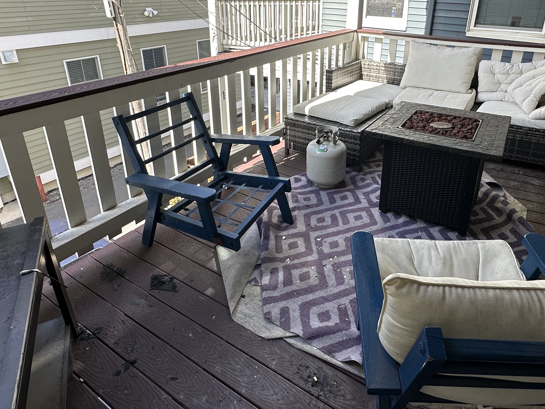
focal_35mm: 24
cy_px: 142
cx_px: 301
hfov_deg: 71.4
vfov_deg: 55.8
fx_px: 378
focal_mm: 2.22
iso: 40
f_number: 2.2
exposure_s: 1/326
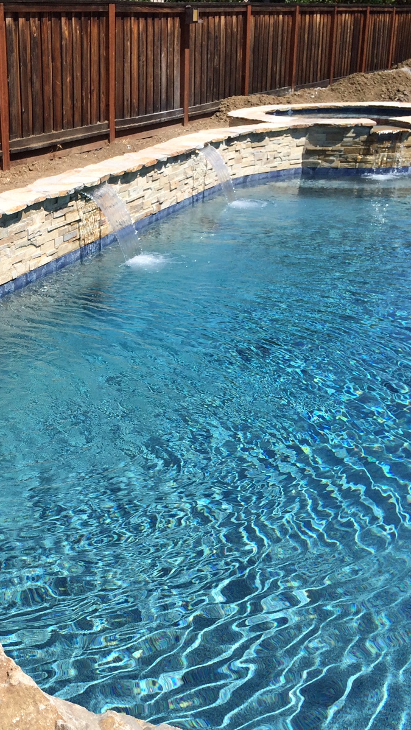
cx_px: 12
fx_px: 833
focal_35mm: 43
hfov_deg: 26.4
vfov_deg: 47.3
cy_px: 365
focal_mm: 4.15
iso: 32
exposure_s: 1/2564
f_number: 2.2
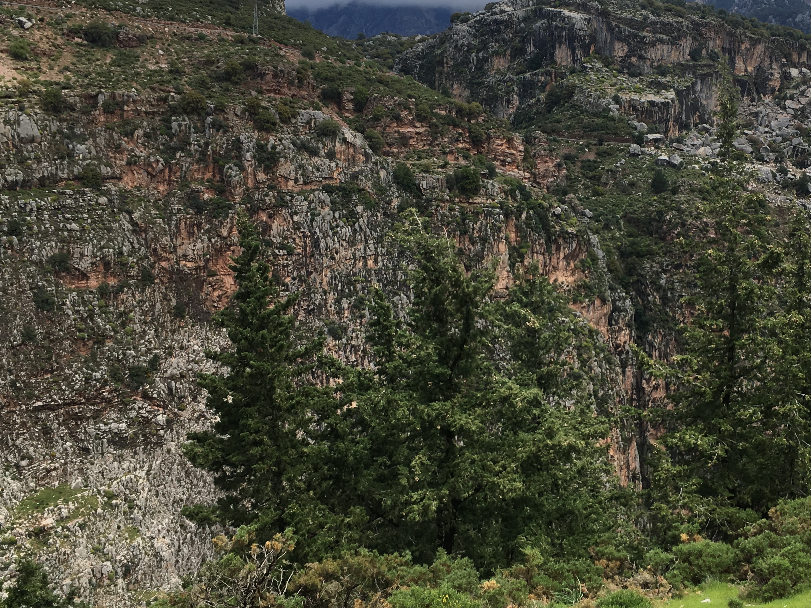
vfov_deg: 30.3
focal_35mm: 48
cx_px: 553
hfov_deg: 39.1
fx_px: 1125
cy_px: 293
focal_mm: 4.15
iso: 25
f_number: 2.2
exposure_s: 1/1399
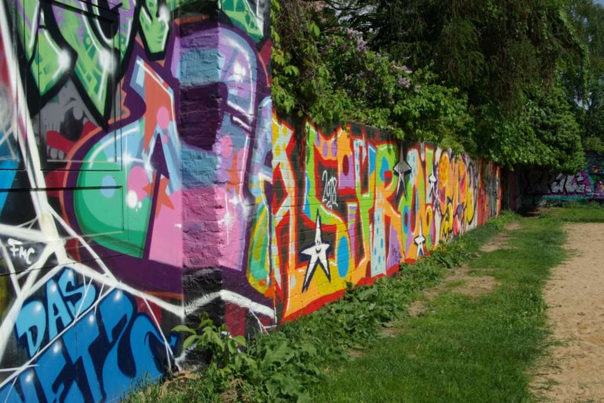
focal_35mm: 39
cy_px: 202
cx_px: 302
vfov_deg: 34.2
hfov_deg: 49.5
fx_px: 654
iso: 100
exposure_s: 1/250
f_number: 8
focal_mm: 26
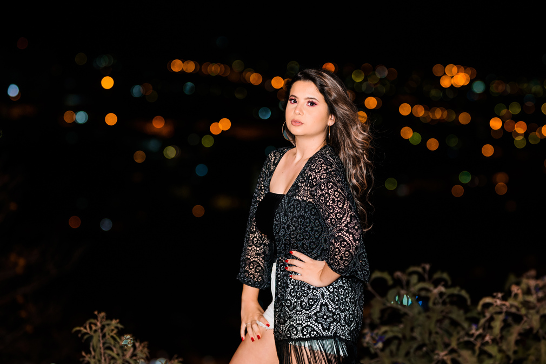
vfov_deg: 13.6
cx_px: 290
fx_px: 1532
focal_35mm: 101
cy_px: 181
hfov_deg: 20.2
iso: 800
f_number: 2
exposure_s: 1/80
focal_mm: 85
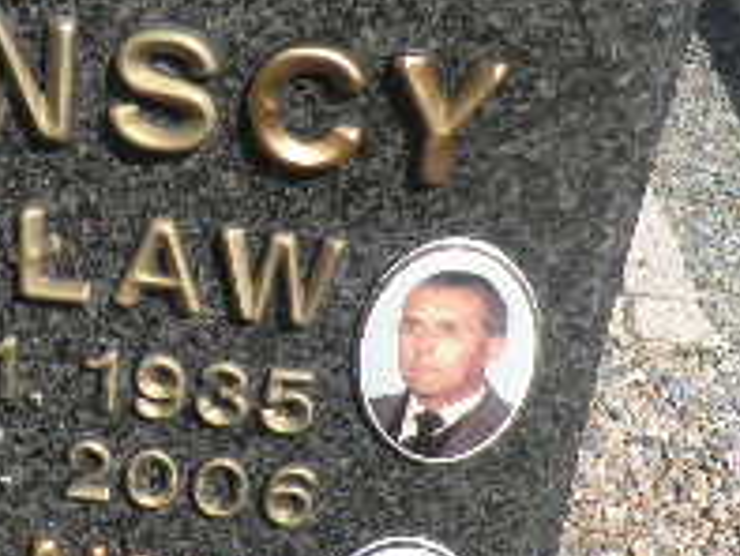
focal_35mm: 78
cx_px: 49
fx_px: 1668
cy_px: 218
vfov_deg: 18.9
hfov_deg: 24.2
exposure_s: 1/125
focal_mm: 4.3
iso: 64
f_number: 8.3
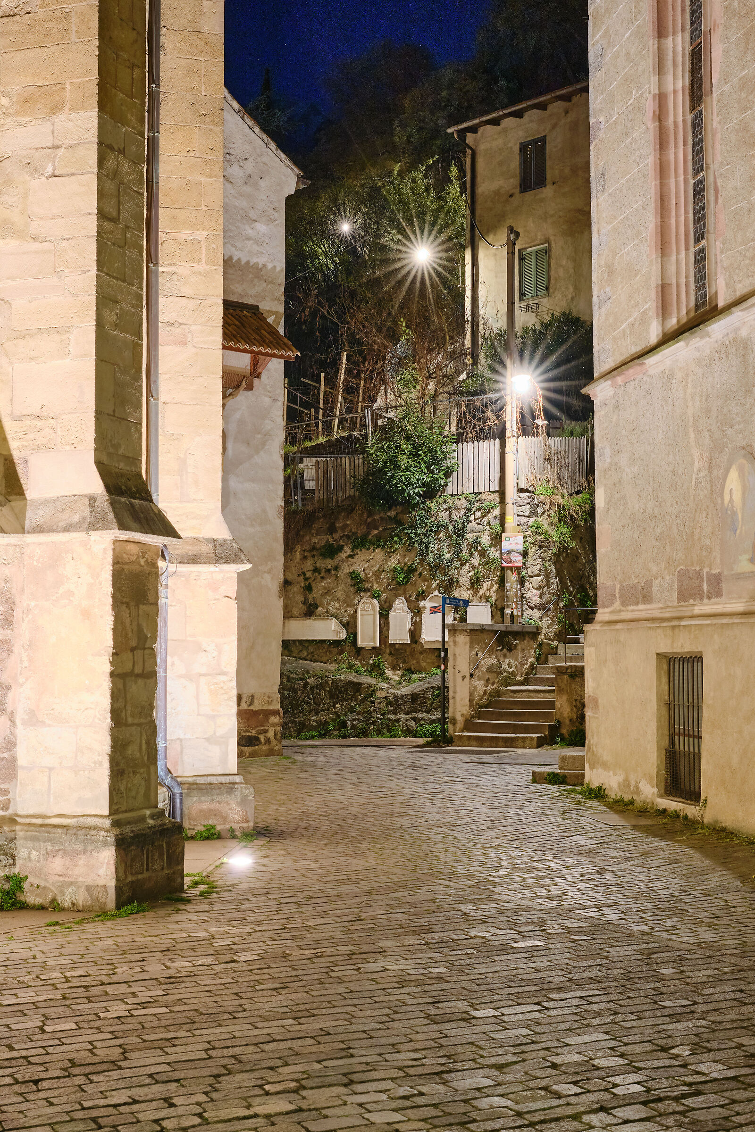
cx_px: 378
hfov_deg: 27.0
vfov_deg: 39.6
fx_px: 1573
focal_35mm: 50
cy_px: 566
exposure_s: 3.2
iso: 800
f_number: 8
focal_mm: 33
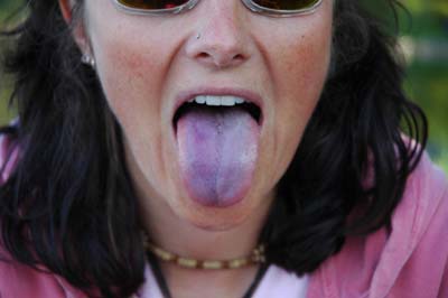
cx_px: 224
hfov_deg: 19.5
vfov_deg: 13.0
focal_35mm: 105
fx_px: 1306
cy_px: 149
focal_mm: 70
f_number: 4.5
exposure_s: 1/125
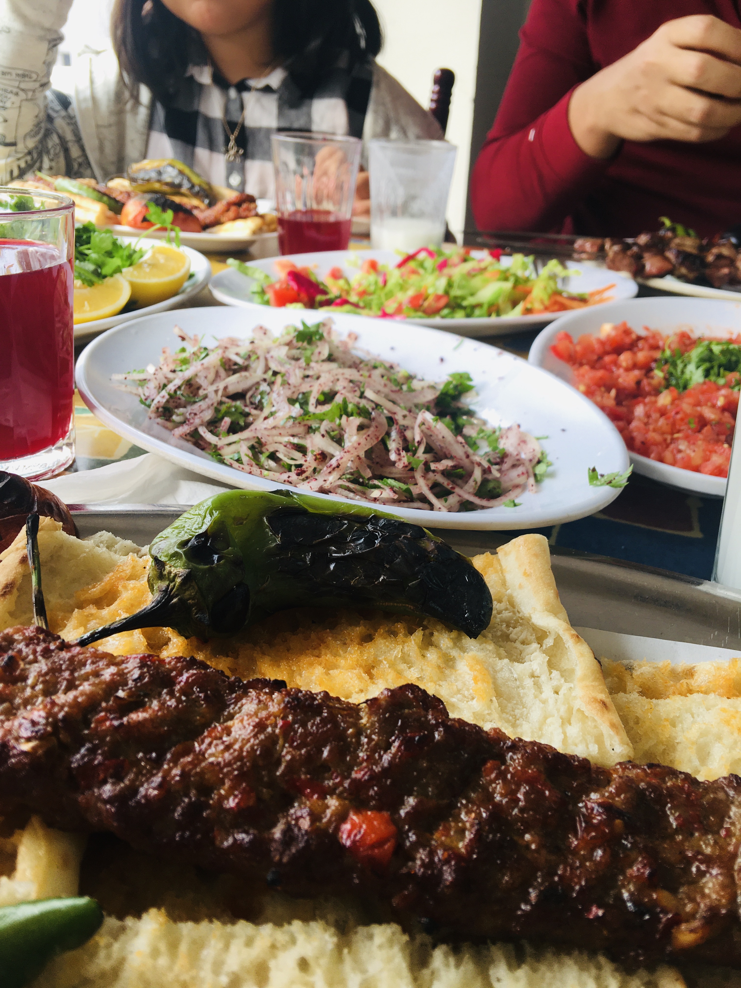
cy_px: 494
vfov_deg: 61.7
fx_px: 828
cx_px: 370
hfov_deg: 48.2
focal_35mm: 29
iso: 25
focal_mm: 4.15
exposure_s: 1/100
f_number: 2.2
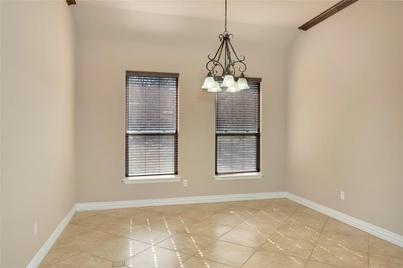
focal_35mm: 24
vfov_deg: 53.1
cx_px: 202
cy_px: 134
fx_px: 269
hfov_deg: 73.8
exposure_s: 1/60
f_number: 8
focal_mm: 16
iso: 1600
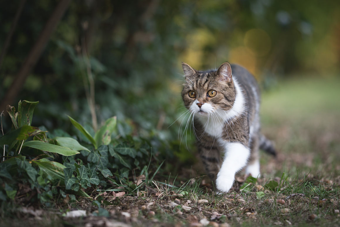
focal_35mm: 135
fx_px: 1275
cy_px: 114
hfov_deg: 15.2
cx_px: 170
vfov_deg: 10.2
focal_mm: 135
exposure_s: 1/640
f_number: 1.8
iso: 360
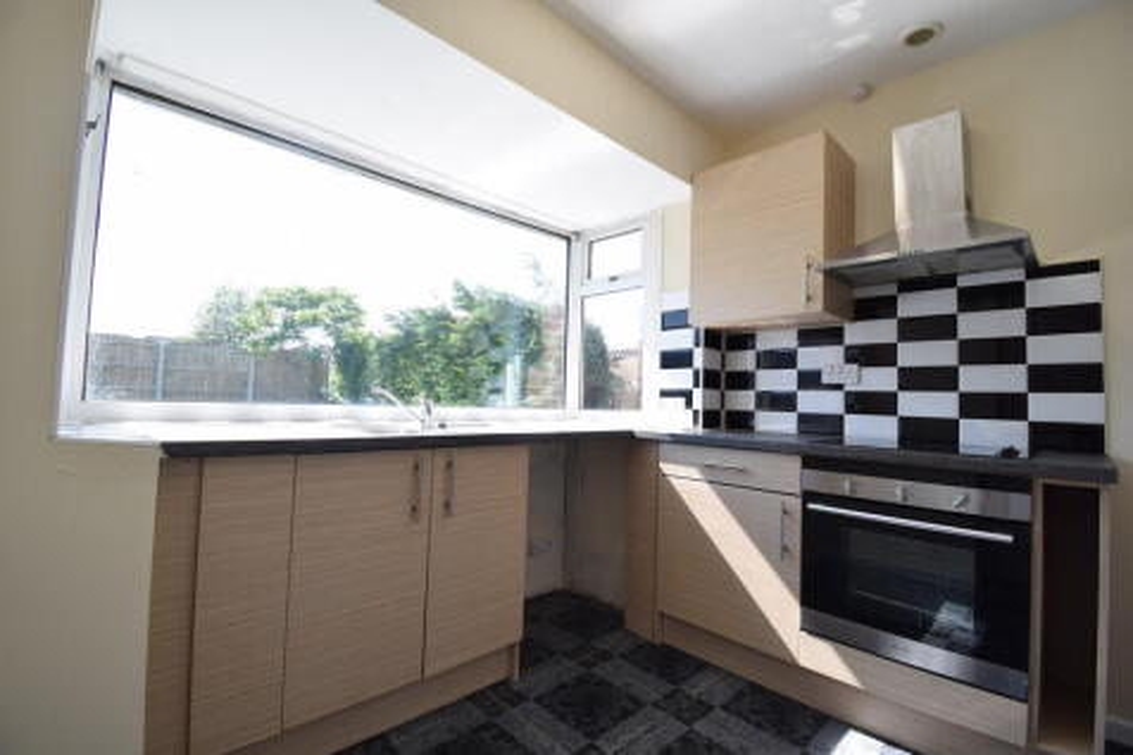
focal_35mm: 15
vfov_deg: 77.3
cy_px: 378
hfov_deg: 100.4
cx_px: 566
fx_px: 472
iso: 100
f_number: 7.1
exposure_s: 1/40
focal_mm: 10
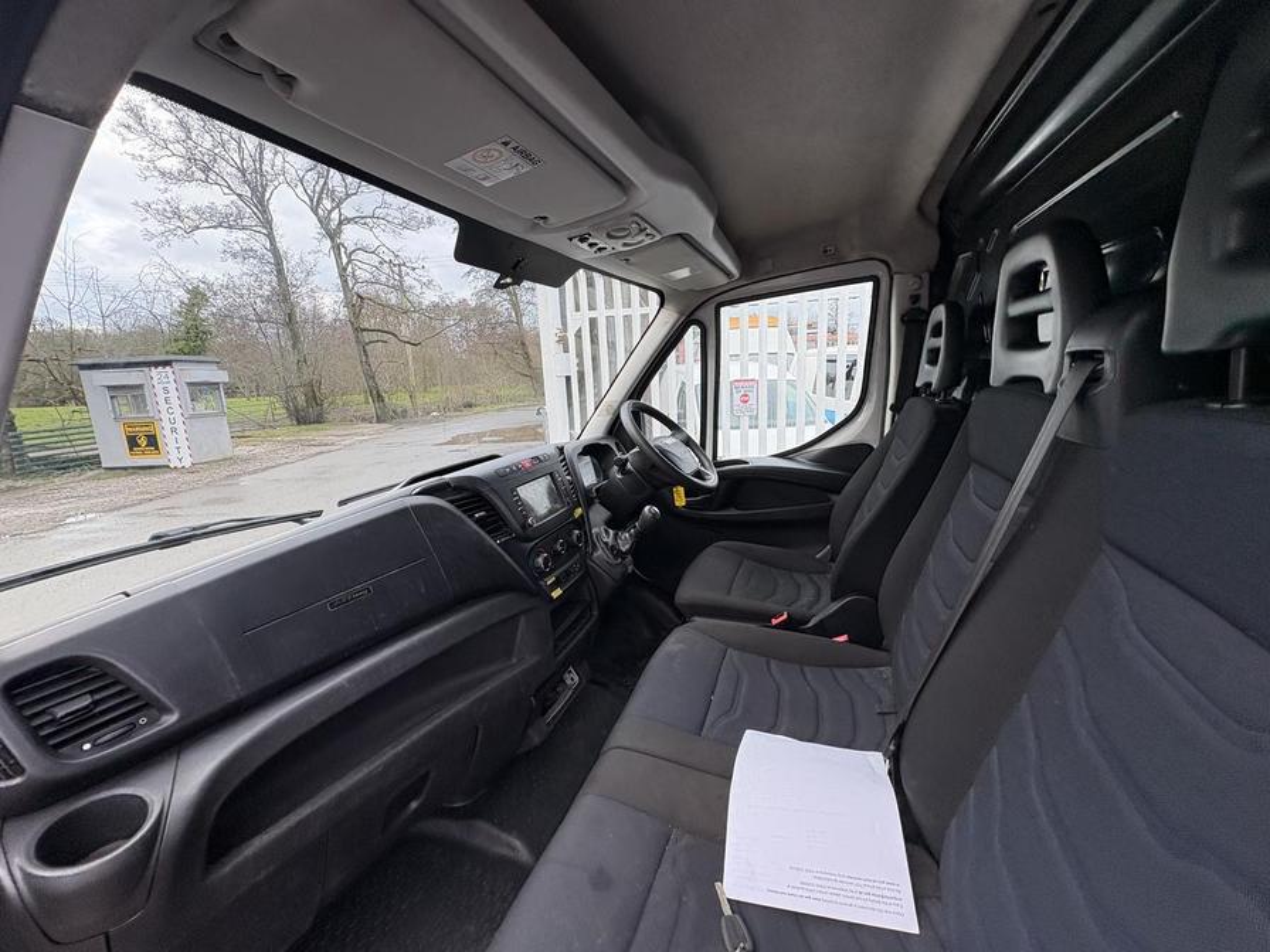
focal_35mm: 14
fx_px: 514
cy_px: 476
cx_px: 635
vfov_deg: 85.7
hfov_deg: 102.1
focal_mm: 2.22
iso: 80
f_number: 2.2
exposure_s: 1/99
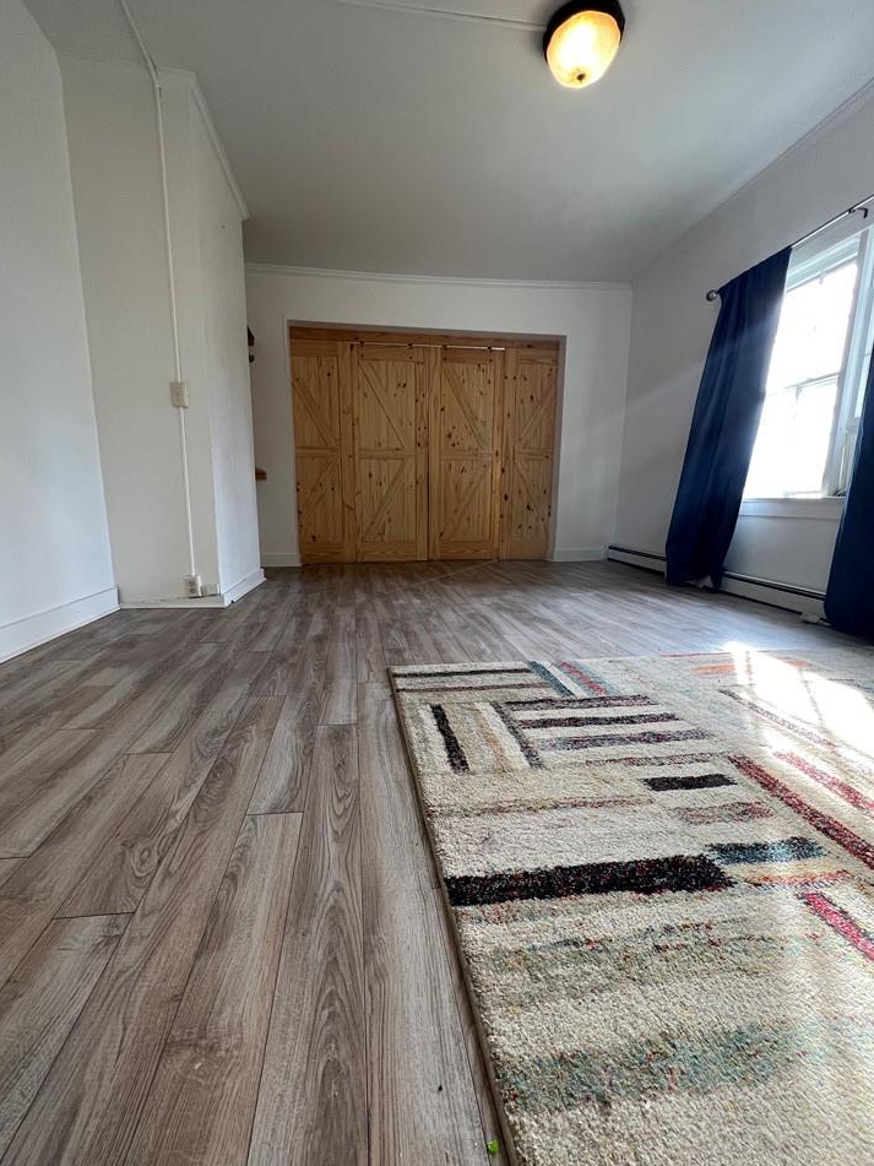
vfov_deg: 102.0
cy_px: 602
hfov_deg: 85.6
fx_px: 471
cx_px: 424
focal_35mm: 14
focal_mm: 1.57
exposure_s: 1/60
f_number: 1.8
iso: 125
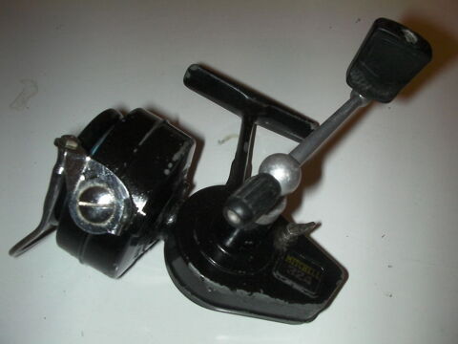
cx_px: 229
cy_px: 172
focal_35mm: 38
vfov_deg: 37.7
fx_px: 503
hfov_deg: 49.0
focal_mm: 6.3
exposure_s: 1/30
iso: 200
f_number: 5.6
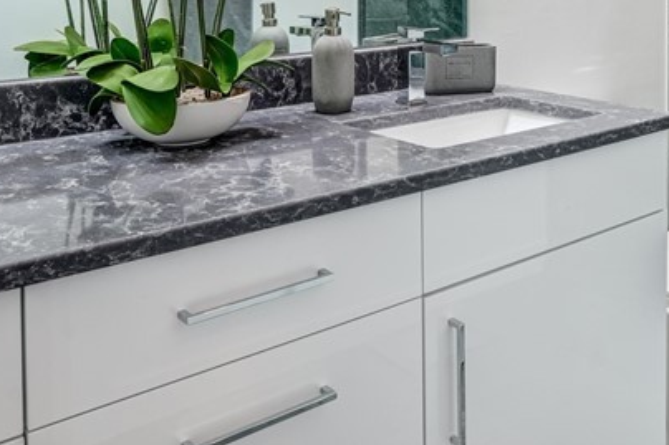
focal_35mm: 43
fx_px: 799
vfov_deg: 28.2
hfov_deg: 42.8
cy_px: -50
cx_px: 558
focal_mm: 16
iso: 400
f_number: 9
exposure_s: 1/13
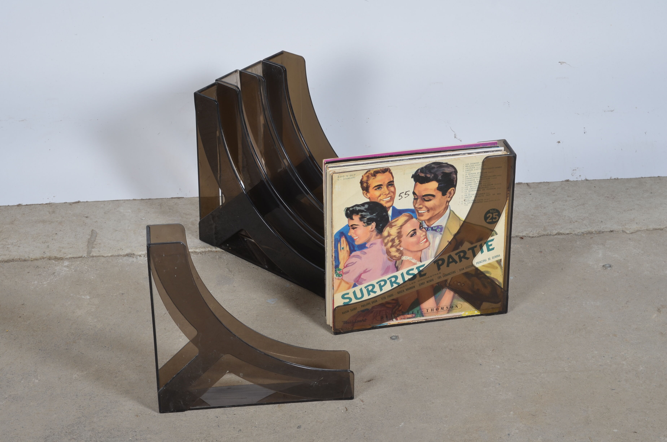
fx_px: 1387
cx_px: 334
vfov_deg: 18.1
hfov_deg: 27.0
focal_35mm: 75
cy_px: 221
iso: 100
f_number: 11
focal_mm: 50
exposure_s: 1/125
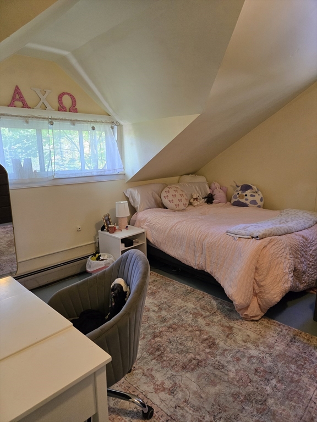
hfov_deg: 58.9
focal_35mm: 23
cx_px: 158
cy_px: 211
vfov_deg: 73.9
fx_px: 281
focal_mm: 5.4
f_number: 1.8
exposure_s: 1/120
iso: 500
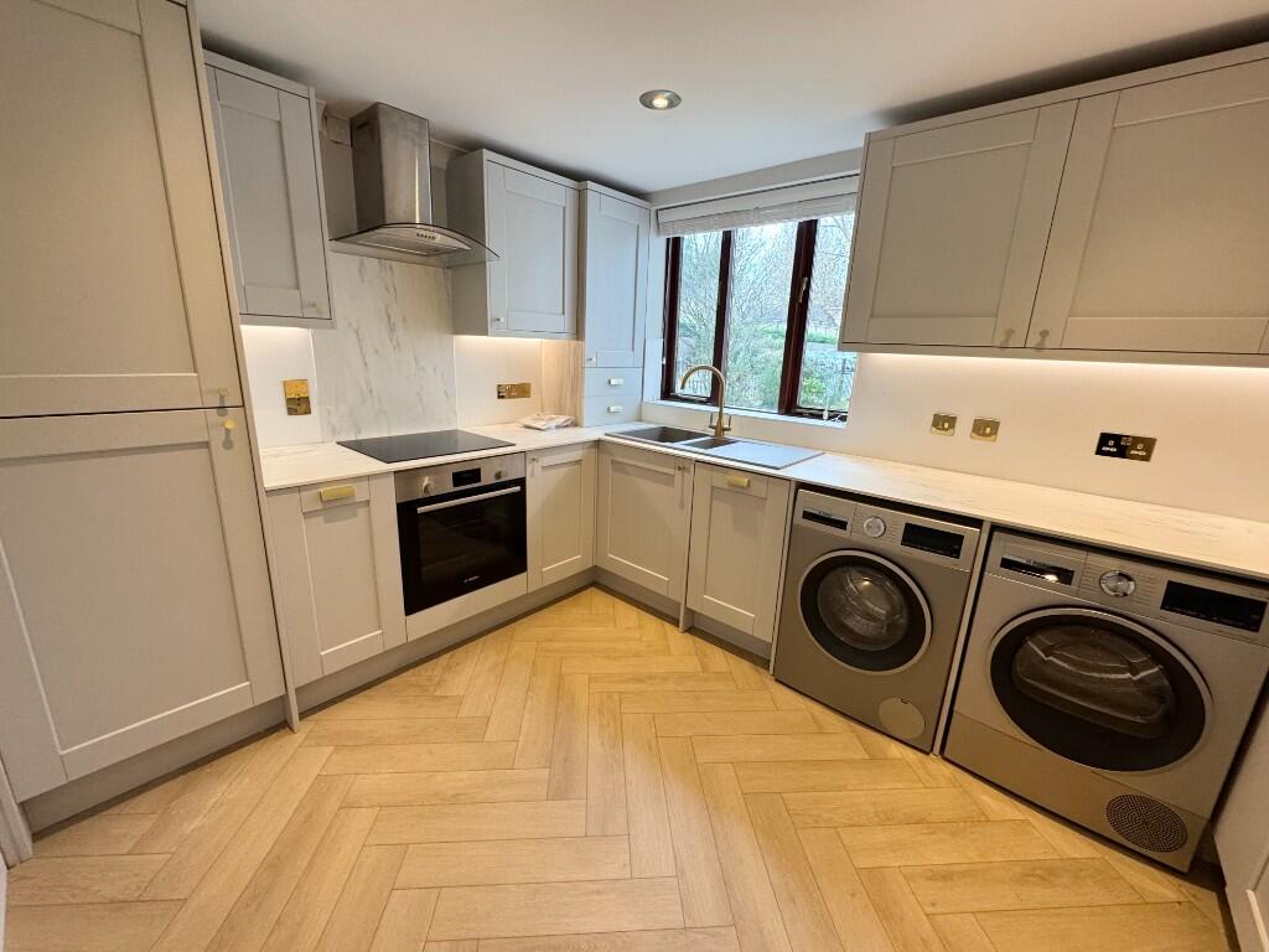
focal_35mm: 14
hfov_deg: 102.1
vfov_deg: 85.7
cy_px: 476
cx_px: 634
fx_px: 513
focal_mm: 2.22
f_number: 2.2
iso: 200
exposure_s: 1/100
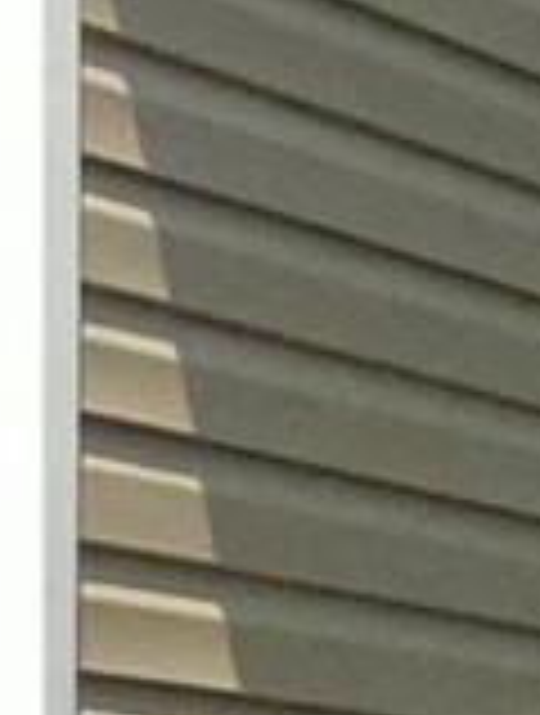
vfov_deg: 6.3
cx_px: 356
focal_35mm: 311
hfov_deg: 4.8
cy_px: 895
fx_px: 6443
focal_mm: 3.3
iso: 25
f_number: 2.4
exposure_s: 1/2551
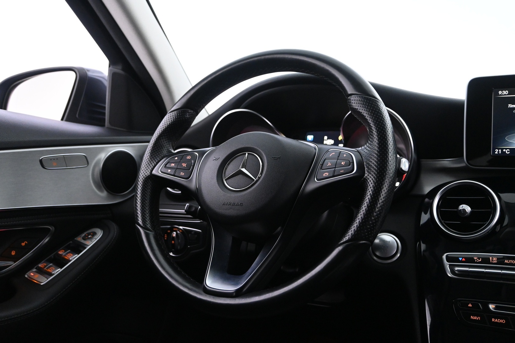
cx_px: 258
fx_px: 451
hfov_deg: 59.5
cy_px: 172
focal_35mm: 32
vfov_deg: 41.7
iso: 3200
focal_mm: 21
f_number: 4
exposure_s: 1/30
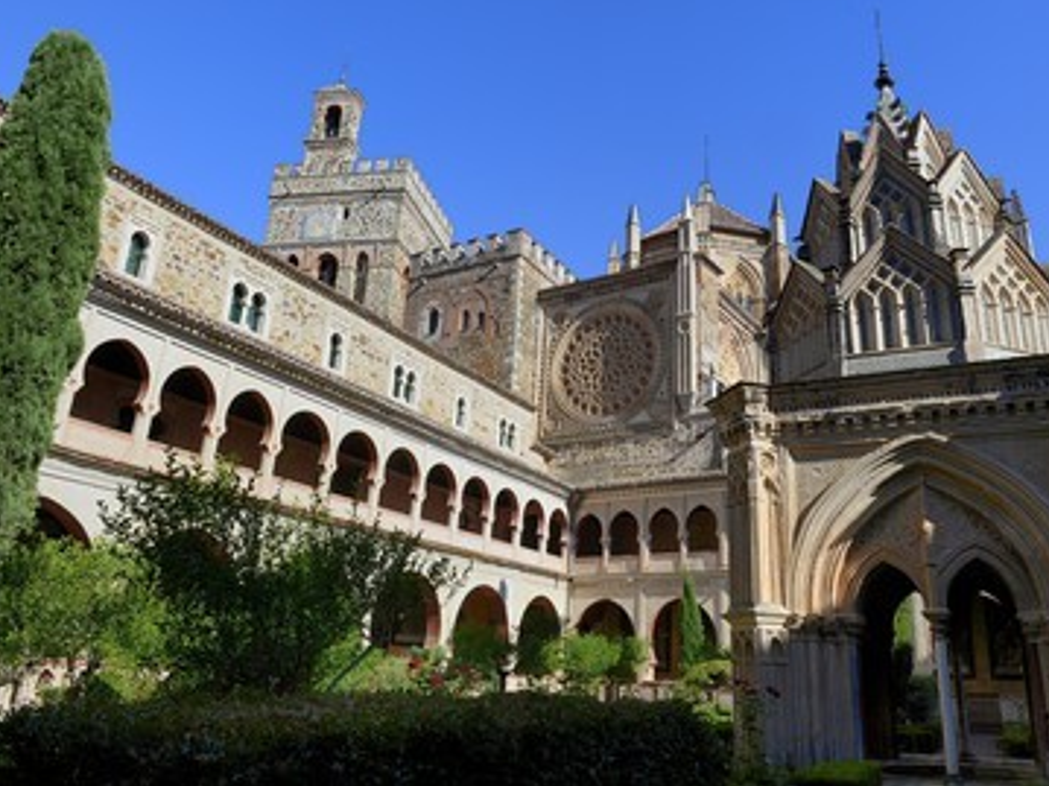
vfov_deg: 51.3
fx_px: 818
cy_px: 380
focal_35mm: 27
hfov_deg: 65.0
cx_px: 608
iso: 200
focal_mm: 24
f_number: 13
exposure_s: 1/250
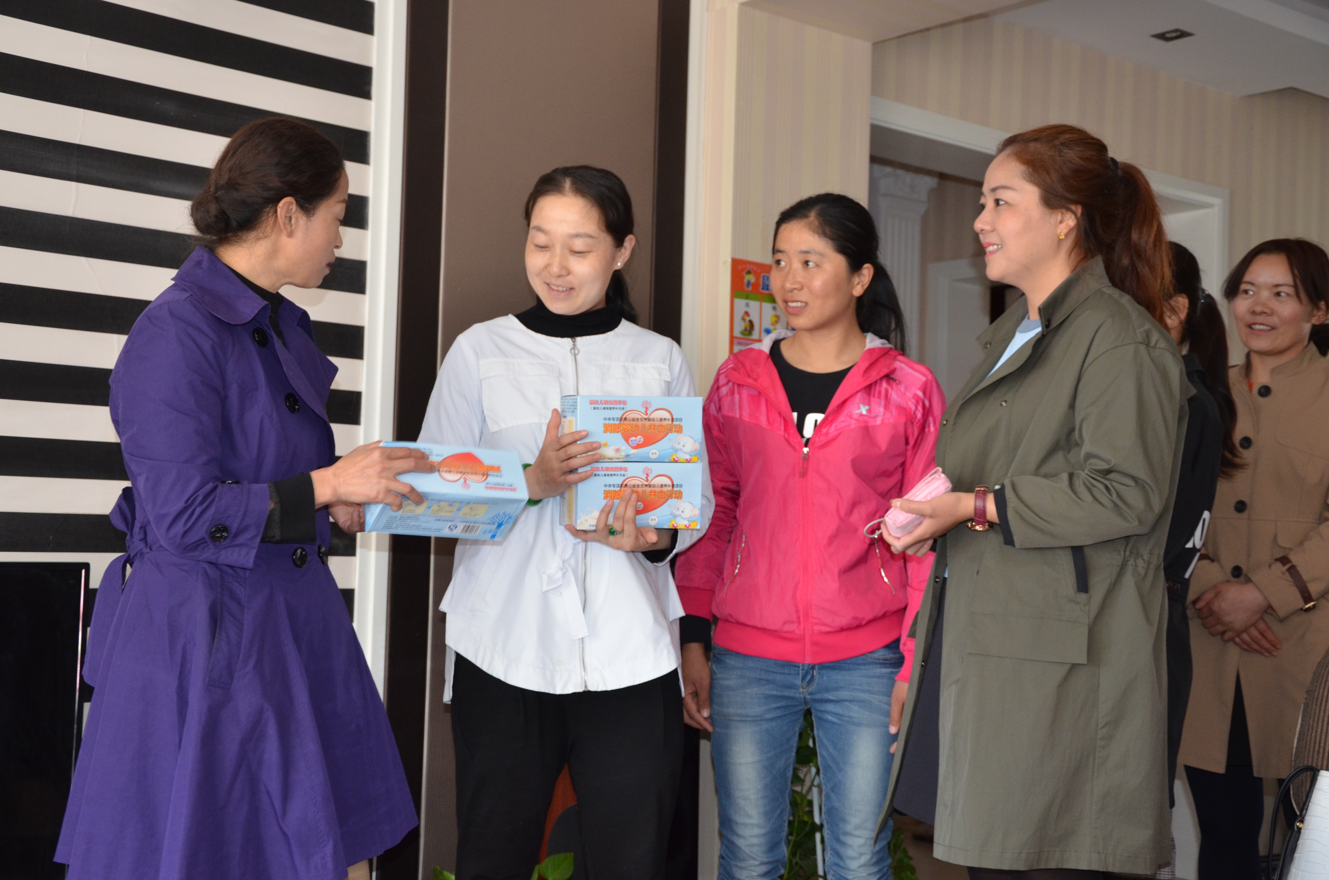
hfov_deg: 41.2
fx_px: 1768
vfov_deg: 28.0
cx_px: 664
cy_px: 440
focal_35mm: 48
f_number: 4.2
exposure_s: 1/60
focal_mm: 32
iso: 800
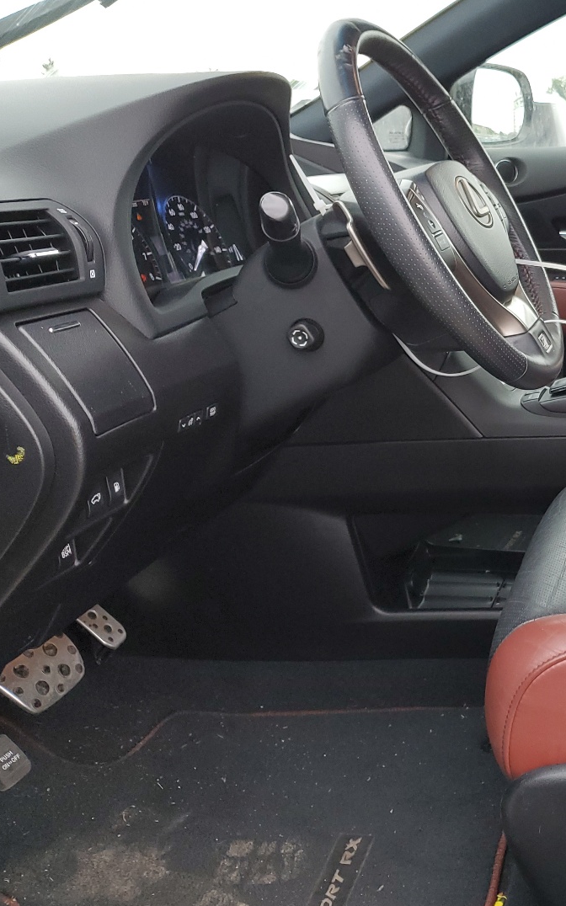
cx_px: 653
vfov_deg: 48.2
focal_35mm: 41
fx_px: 1012
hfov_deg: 27.9
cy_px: 424
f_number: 1.5
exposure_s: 1/120
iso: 76
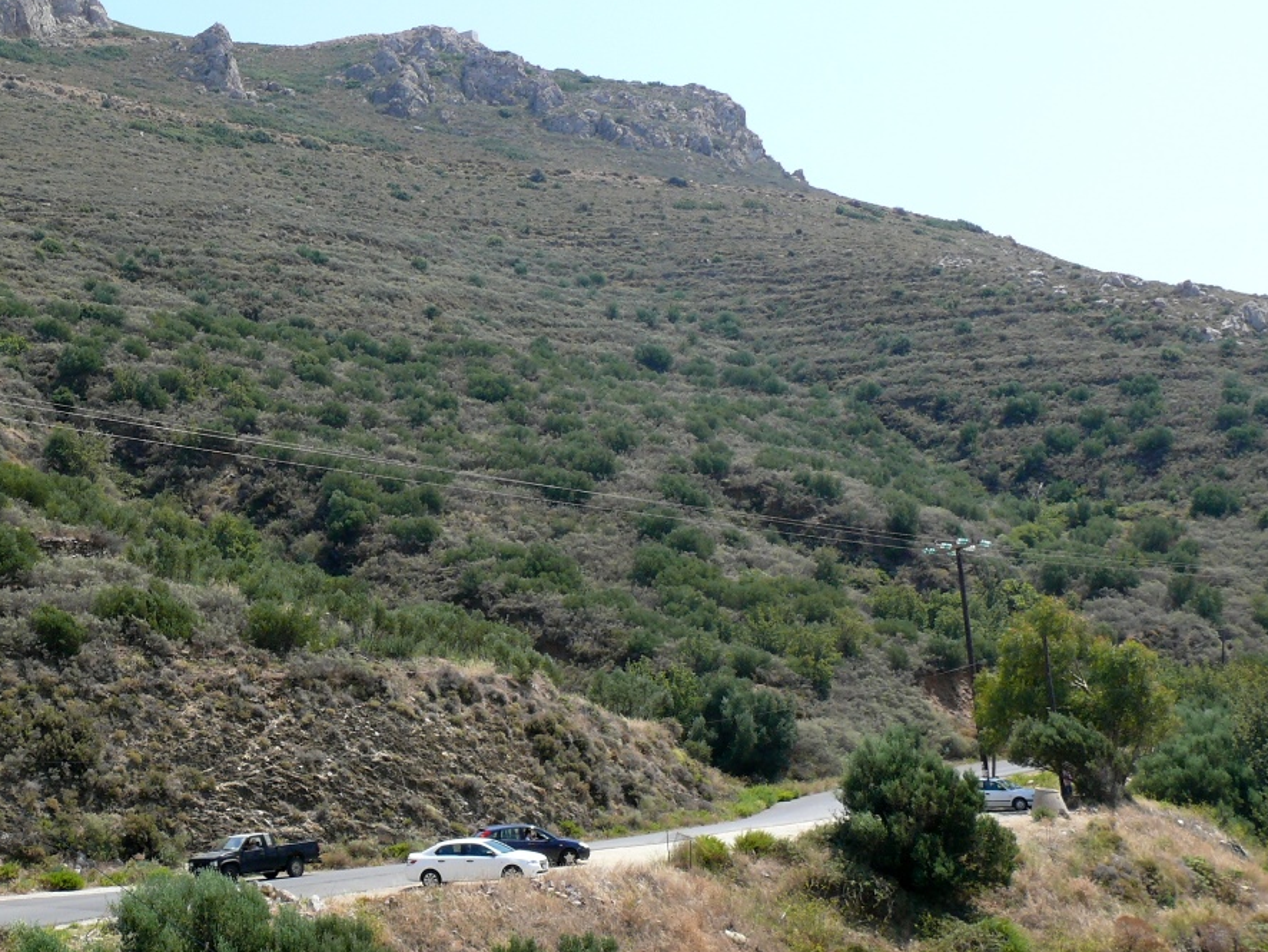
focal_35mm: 63
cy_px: 530
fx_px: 2308
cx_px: 248
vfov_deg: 23.3
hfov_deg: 30.0
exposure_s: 1/200
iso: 100
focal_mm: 8.1
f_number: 4
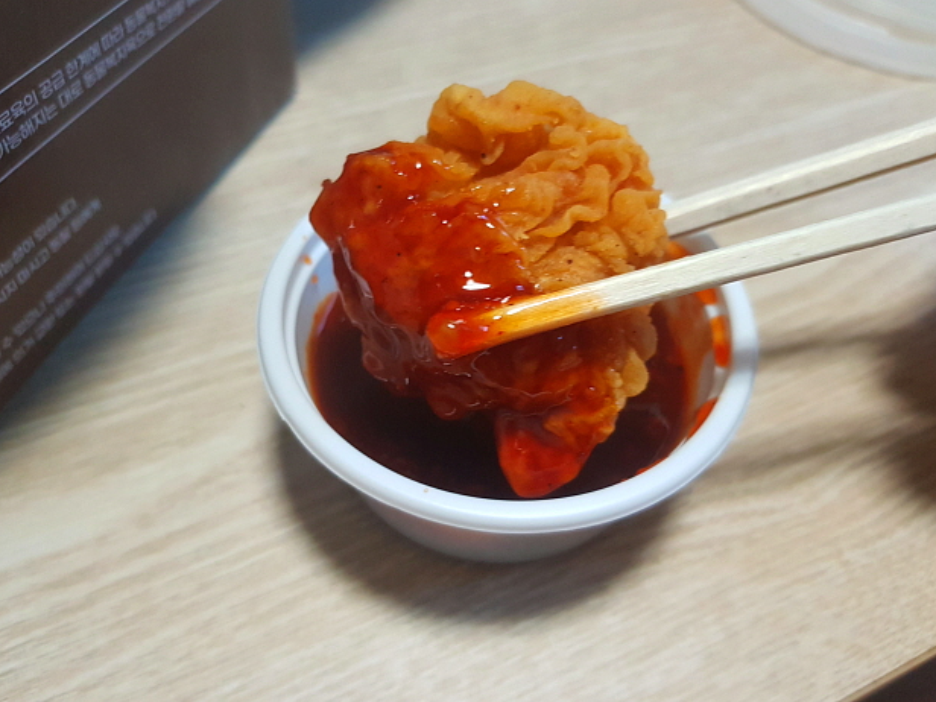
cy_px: 342
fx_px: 730
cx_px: 457
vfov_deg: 51.3
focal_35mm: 27
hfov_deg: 65.3
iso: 160
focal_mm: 4.3
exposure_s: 1/30
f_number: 1.7
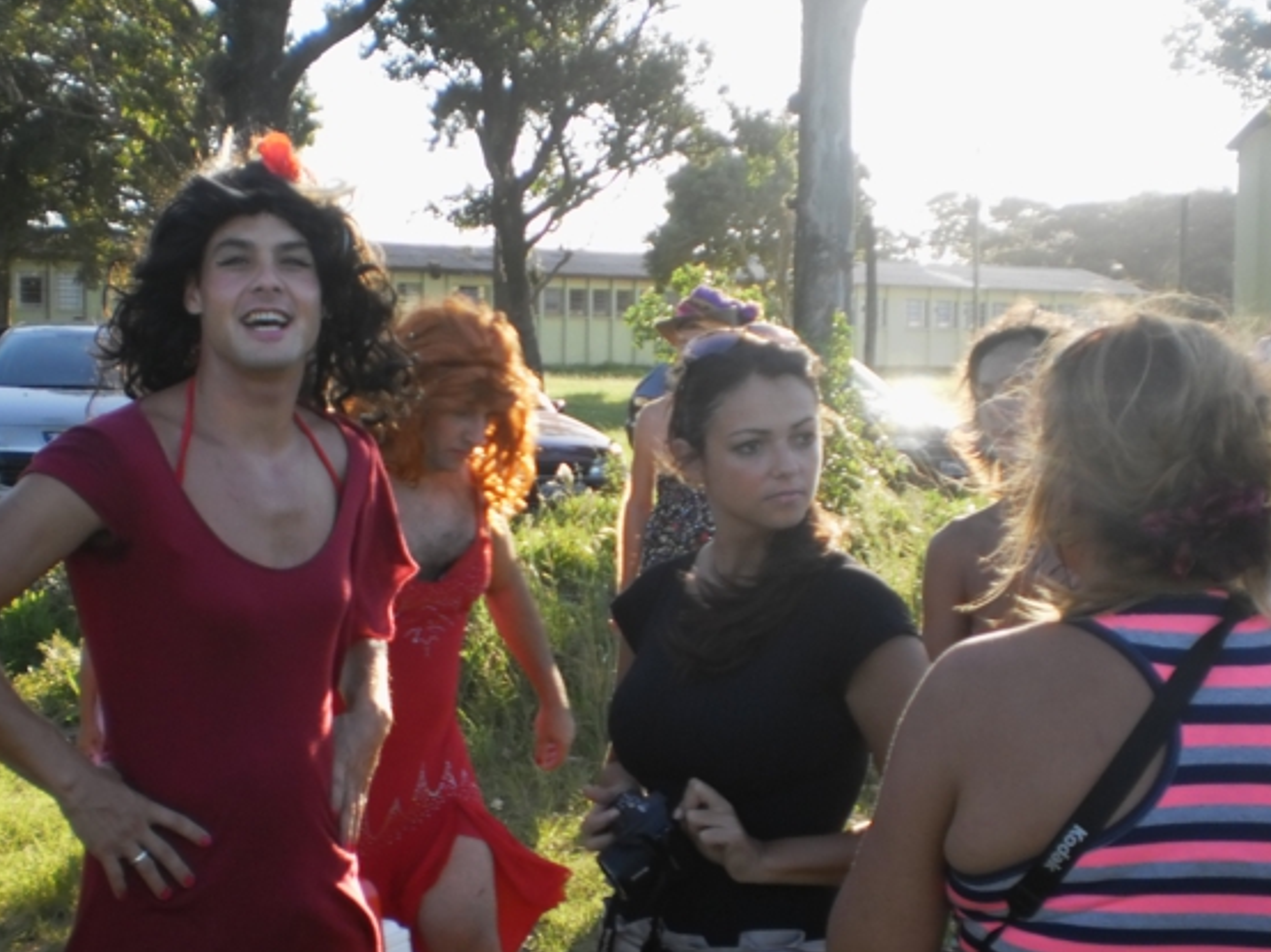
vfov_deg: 28.0
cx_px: 571
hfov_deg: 36.8
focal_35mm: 52
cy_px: 555
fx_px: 1908
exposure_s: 1/320
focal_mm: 6.3
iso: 100
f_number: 3.1
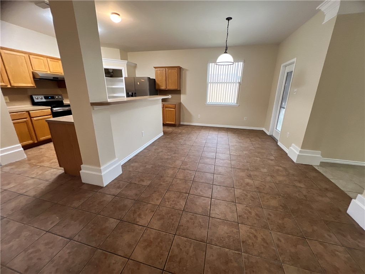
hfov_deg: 106.2
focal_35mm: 13
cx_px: 182
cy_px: 137
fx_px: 137
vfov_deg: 89.9
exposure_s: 1/60
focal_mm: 1.57
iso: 320
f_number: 1.8
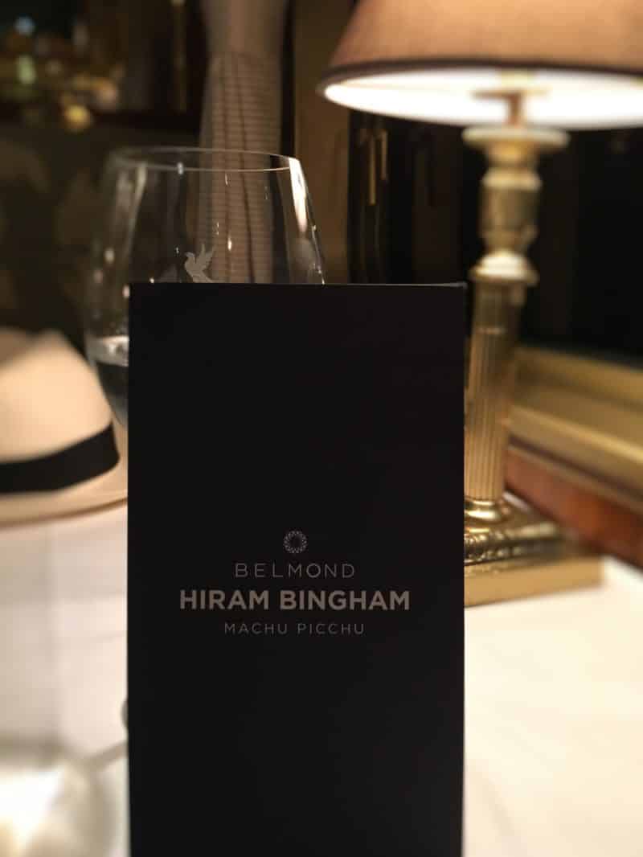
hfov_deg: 48.2
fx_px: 718
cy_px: 428
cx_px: 322
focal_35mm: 29
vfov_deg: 61.6
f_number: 2.2
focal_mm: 4.15
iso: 200
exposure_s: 1/30
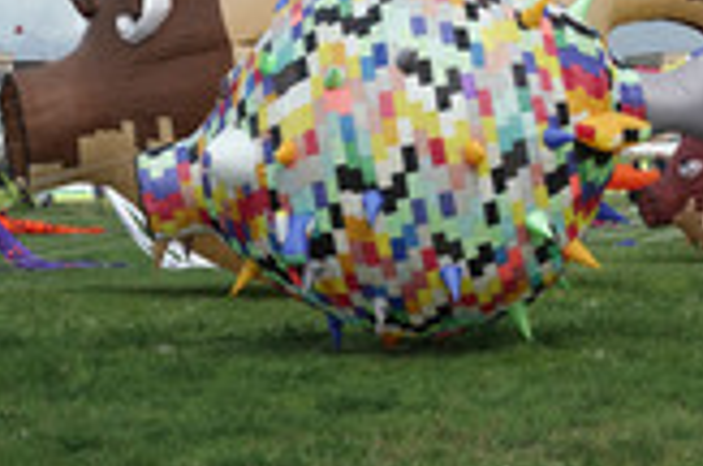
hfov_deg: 11.4
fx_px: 3508
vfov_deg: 7.5
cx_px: 658
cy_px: -155
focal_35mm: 180
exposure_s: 1/800
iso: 640
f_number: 8
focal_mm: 65
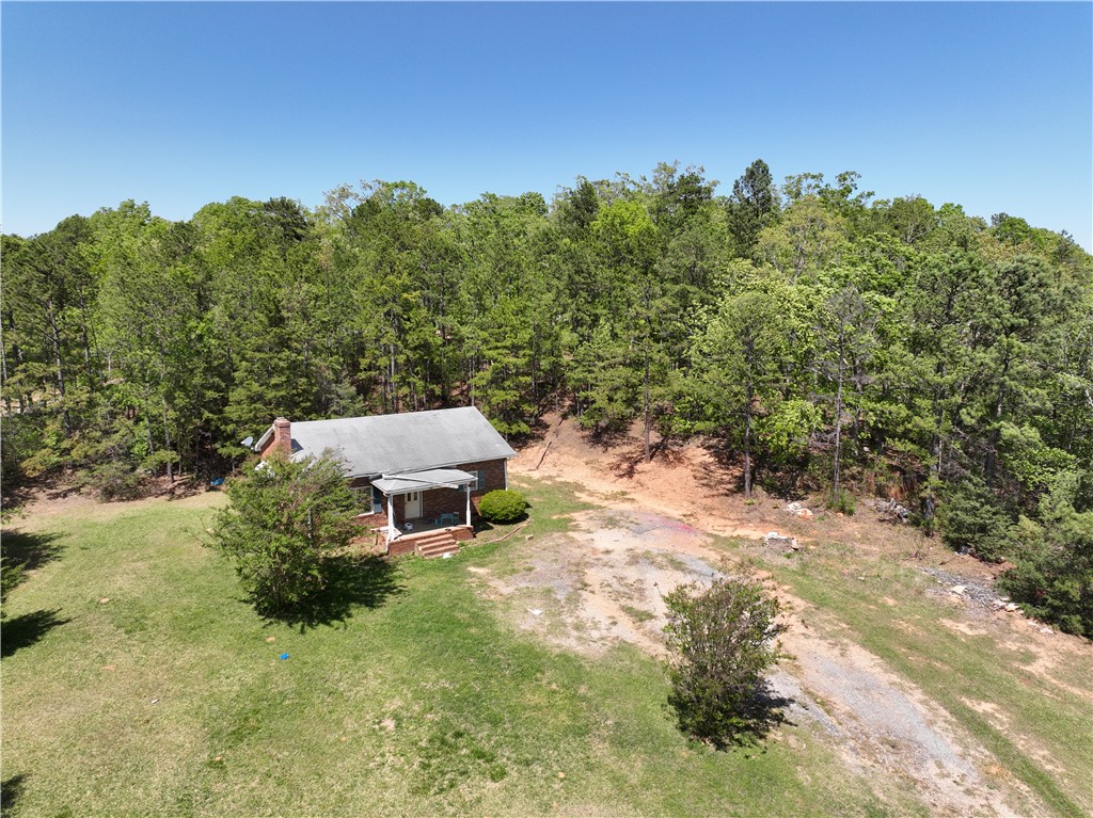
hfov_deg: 71.6
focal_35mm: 24
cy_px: 409
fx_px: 757
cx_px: 546
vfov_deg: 56.8
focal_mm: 12.29
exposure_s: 1/160
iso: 100
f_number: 2.8
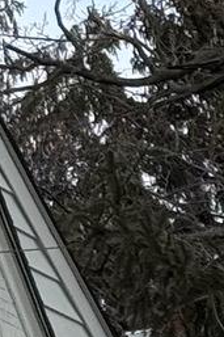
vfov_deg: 5.1
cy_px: 540
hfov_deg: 3.3
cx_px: -676
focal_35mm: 398
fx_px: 3719
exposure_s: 1/2577
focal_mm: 6.76
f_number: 1.78
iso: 64
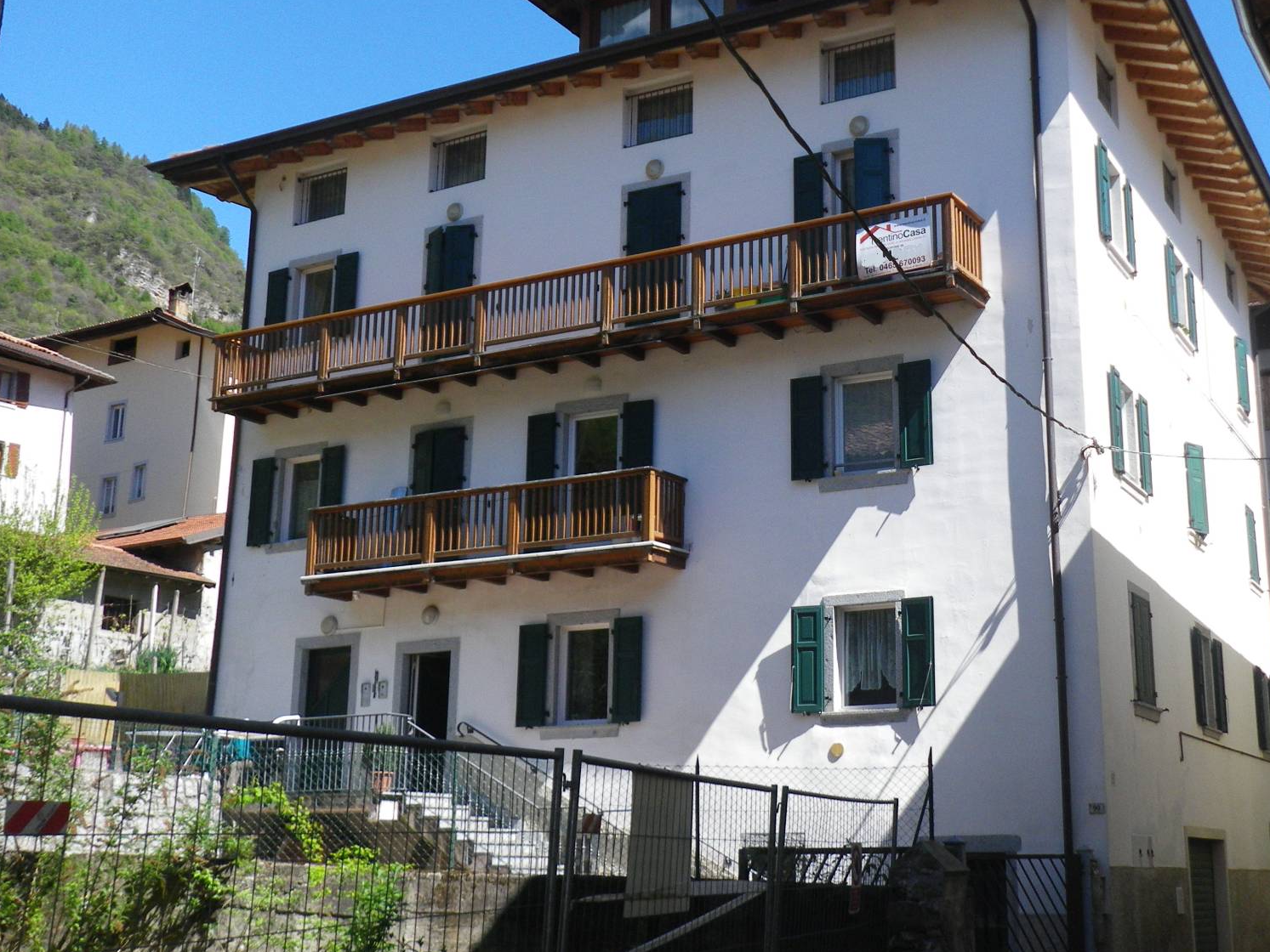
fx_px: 1651
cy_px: 418
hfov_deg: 41.8
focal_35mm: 45
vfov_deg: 32.2
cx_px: 773
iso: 80
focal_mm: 6.2
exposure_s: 1/500
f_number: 3.8
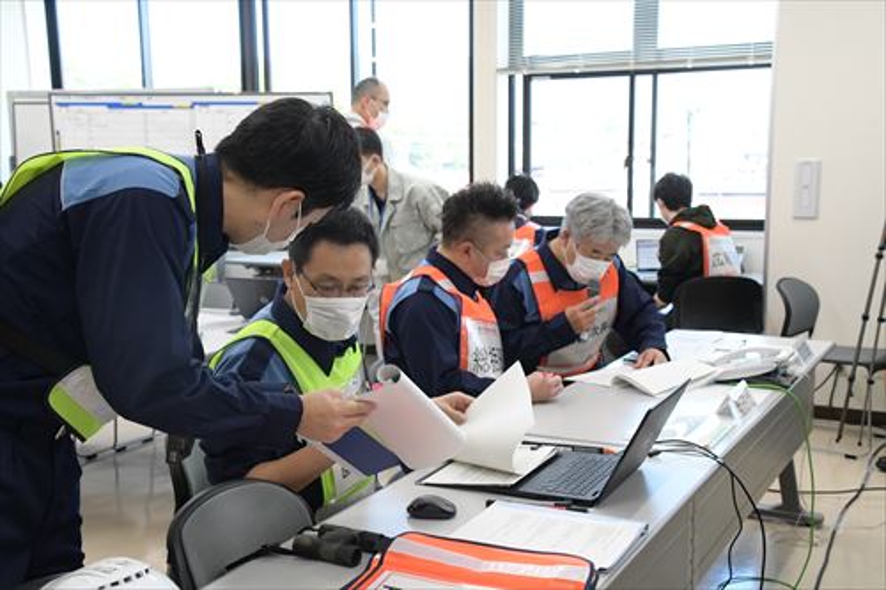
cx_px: 443
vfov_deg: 29.8
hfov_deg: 43.6
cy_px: 295
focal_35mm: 45
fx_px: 1107
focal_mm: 30
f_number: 5.6
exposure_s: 1/640
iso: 3200
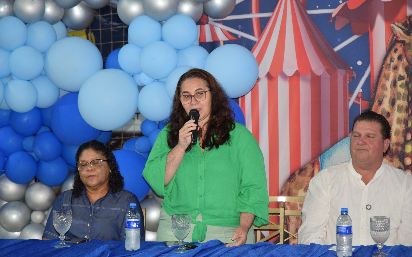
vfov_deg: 12.1
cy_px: 135
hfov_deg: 19.3
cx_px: 205
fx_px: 1213
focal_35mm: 108
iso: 1400
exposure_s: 1/60
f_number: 4.5
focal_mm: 70
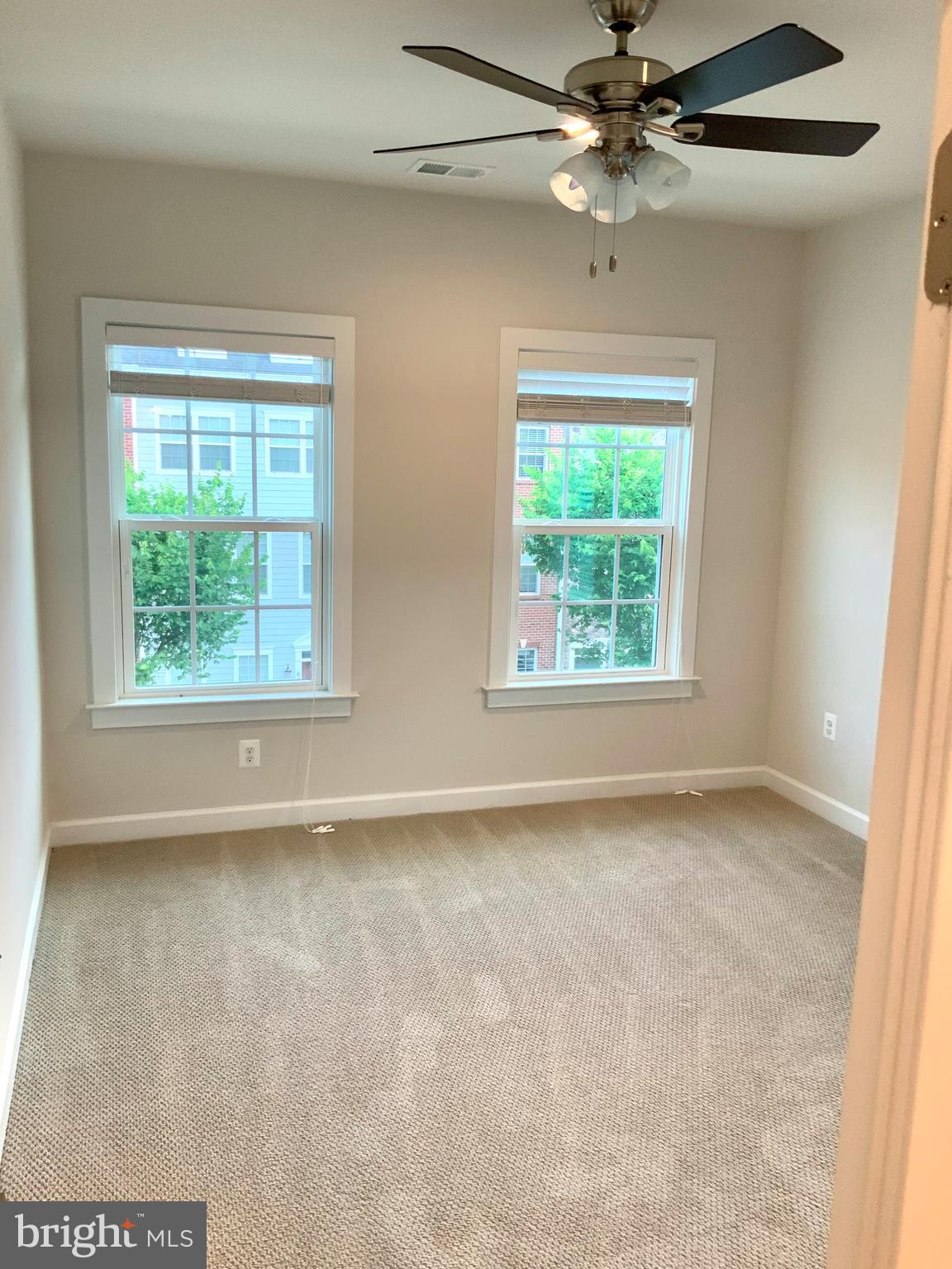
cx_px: 476
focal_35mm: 29
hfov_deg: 48.2
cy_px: 634
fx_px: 1063
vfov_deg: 61.7
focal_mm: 3
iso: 64
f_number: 1.8
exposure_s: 1/60
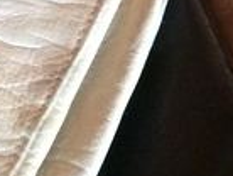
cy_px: 69
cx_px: 520
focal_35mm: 195
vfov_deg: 7.6
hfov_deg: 9.3
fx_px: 1315
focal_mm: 4.12
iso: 320
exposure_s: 1/15
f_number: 2.2
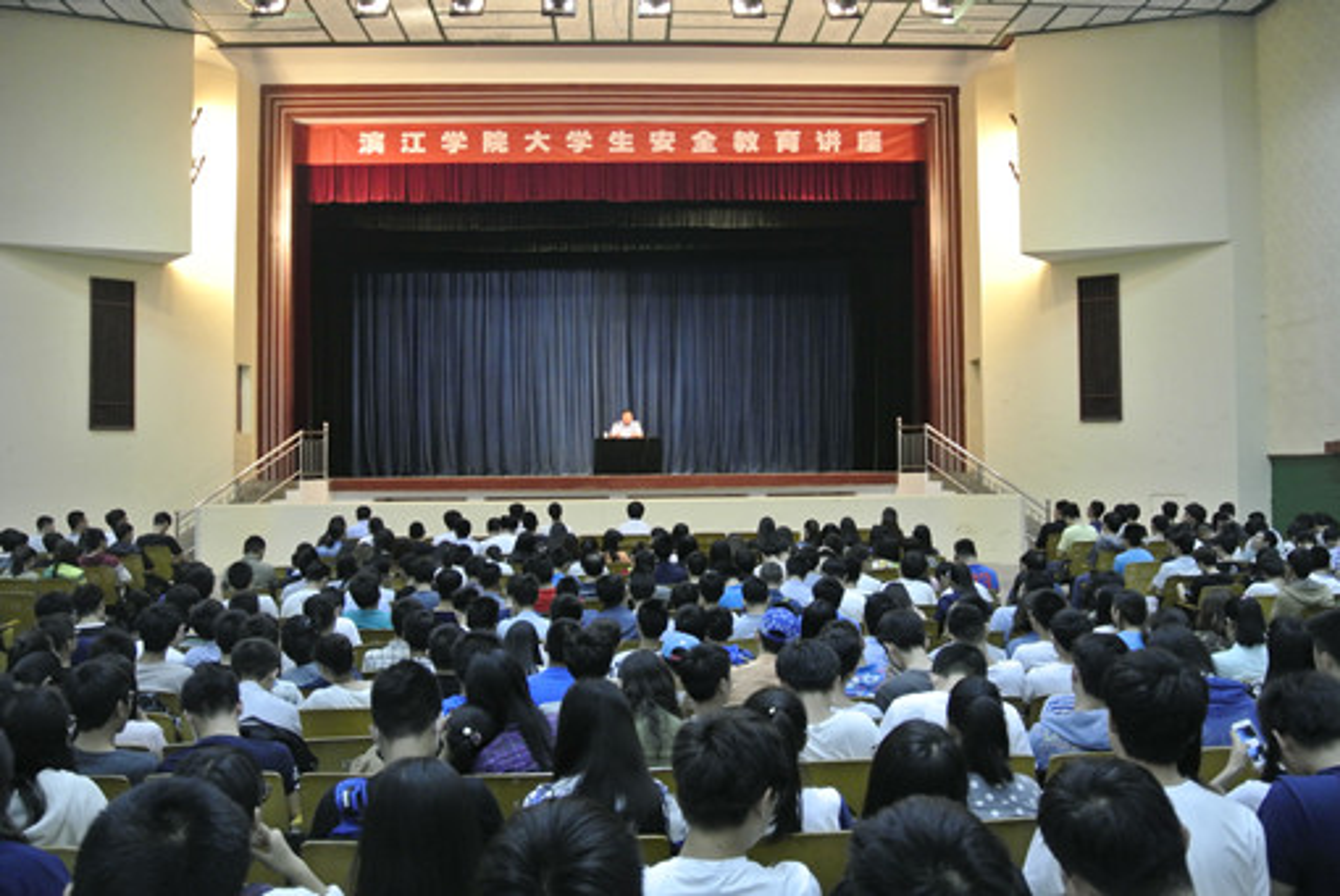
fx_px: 1118
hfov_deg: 61.9
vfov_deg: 43.7
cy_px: 448
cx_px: 670
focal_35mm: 30
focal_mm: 11.4
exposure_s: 1/13
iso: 800
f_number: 3.5
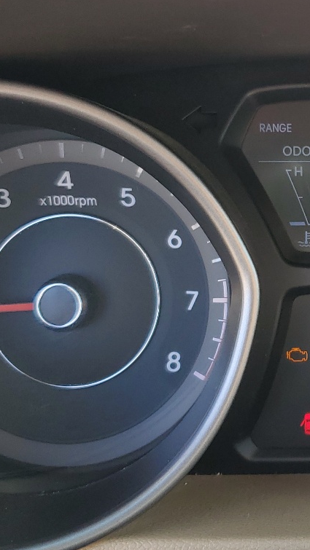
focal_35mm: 60
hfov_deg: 19.2
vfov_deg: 34.8
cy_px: 241
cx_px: 346
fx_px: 876
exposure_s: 1/179
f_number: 1.5
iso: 50
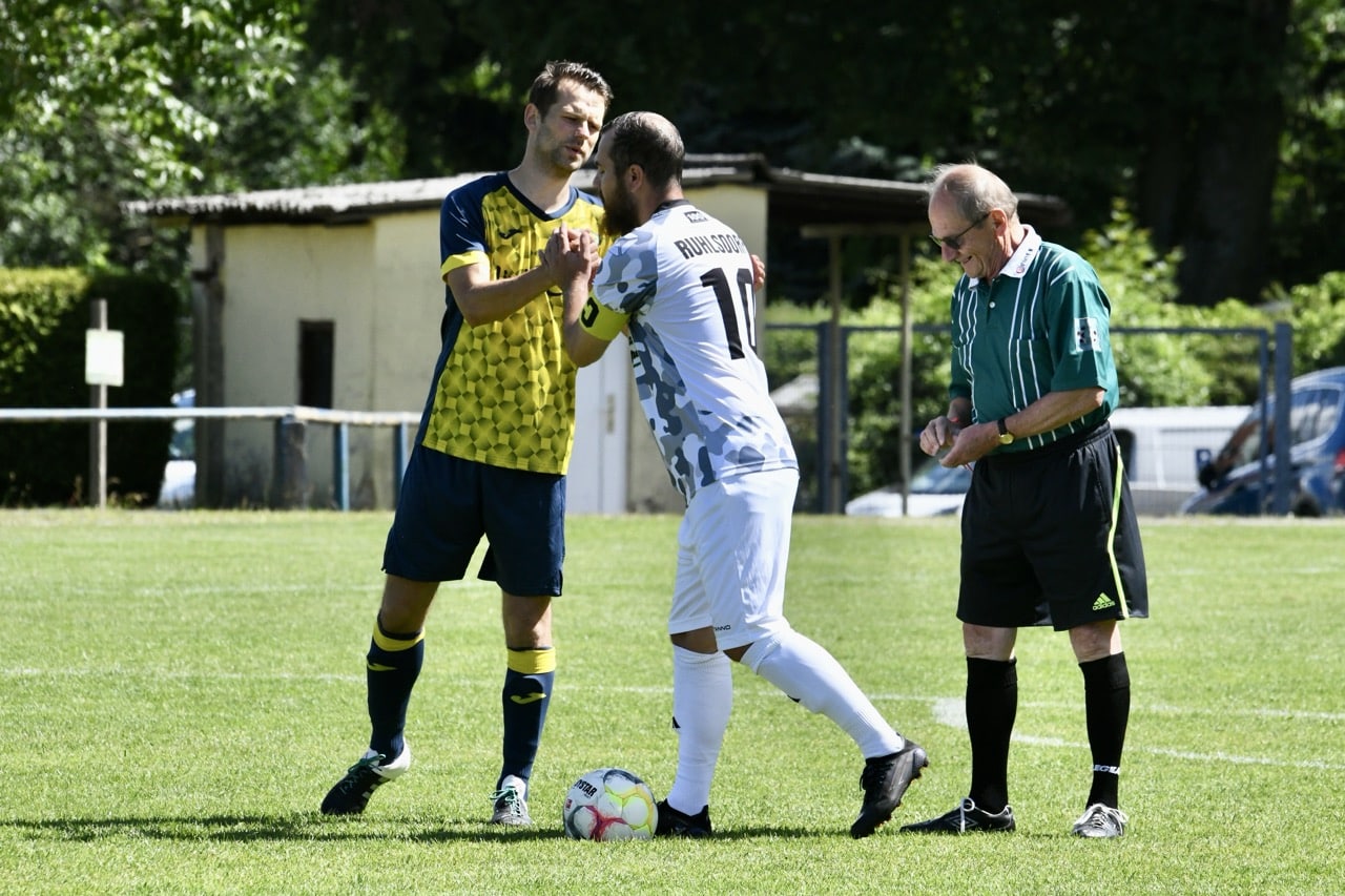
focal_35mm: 330
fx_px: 12327
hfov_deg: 6.2
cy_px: 448
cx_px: 672
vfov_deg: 4.2
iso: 2000
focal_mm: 330
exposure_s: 1/1600
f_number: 13
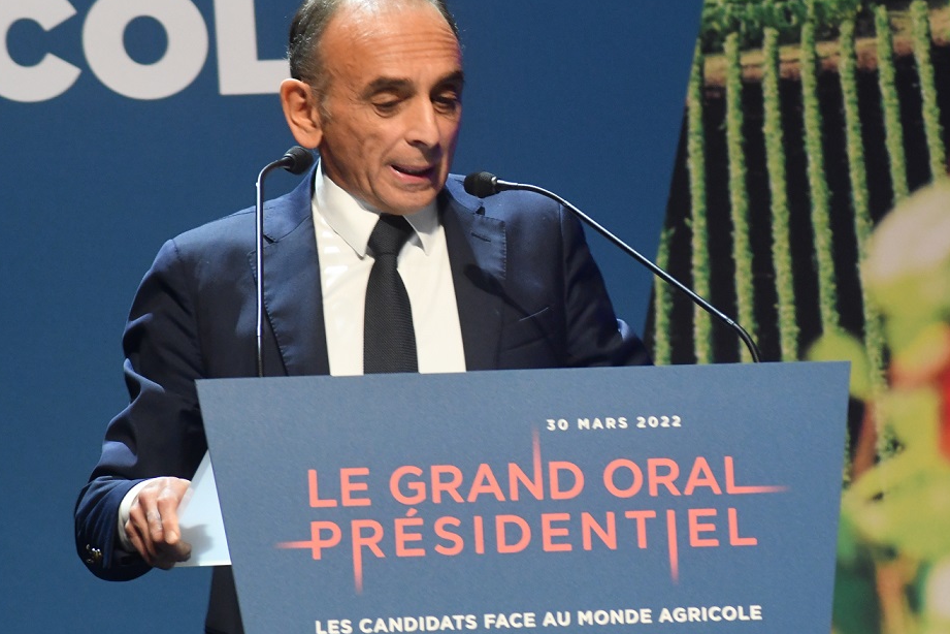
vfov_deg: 3.9
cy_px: 278
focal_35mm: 352
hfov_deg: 5.9
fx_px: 9288
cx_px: 556
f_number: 7.1
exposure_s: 1/125
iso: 2500
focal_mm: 185
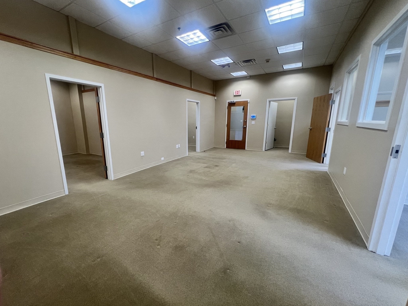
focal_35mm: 13
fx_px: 153
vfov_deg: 89.9
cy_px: 153
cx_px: 204
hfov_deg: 106.2
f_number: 1.8
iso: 200
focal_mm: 1.57
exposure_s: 1/120
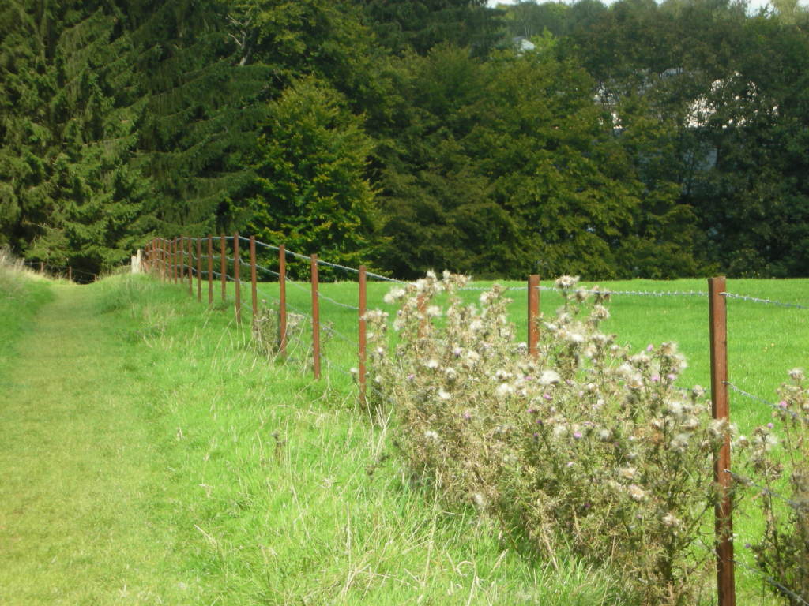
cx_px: 404
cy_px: 303
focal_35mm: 105
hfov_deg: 18.7
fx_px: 2454
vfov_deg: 14.1
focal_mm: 17.4
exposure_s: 1/113
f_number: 5.4
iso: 50
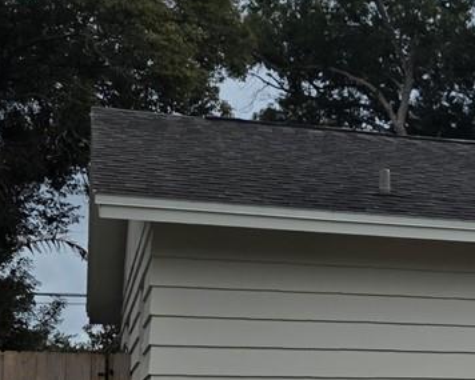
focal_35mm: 101
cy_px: 365
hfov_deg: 16.1
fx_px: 1420
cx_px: 849
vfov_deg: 15.0
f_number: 1.7
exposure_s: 1/6809
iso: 80
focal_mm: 6.3
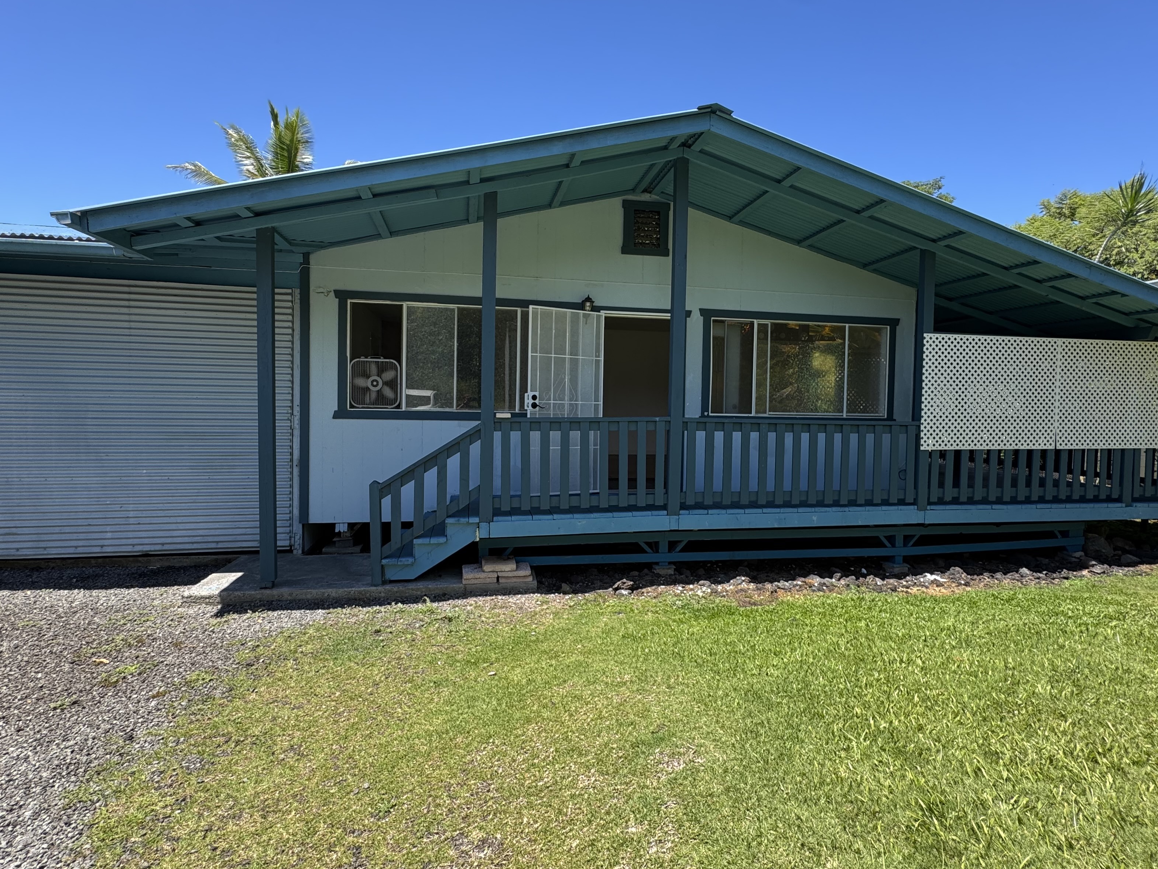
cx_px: 585
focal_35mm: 18
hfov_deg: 87.8
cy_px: 421
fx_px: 602
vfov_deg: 71.6
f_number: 2.2
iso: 40
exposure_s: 1/401
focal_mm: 2.22
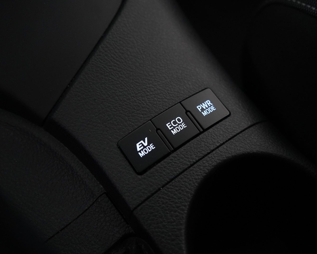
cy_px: 126
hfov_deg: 55.5
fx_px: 300
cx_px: 180
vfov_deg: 45.8
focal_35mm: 32
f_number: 3.5
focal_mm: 28
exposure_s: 1/60
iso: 4000
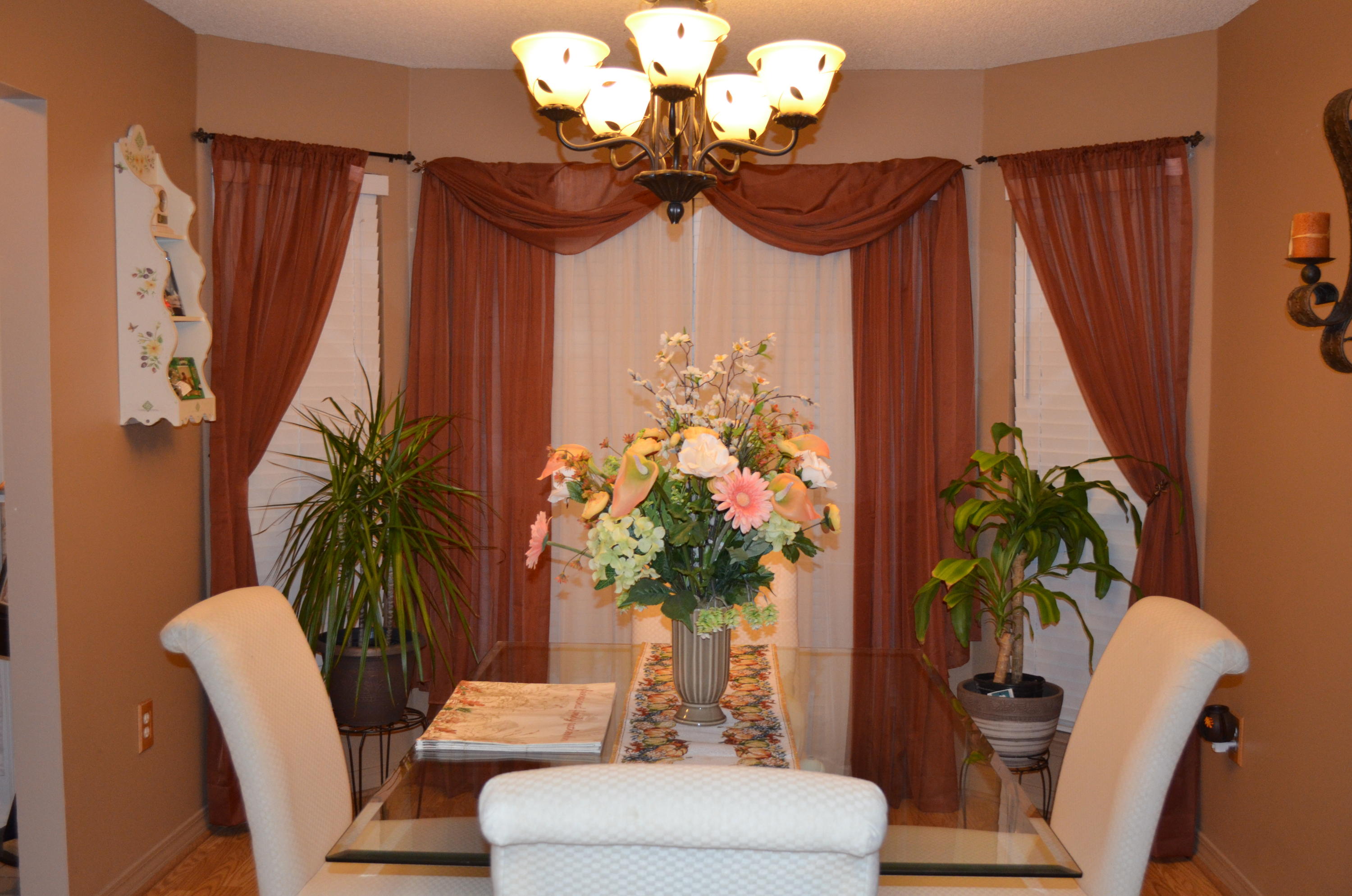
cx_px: 676
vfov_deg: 36.7
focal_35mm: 36
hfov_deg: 53.2
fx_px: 1349
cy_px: 448
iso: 1100
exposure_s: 1/60
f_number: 4
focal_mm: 24
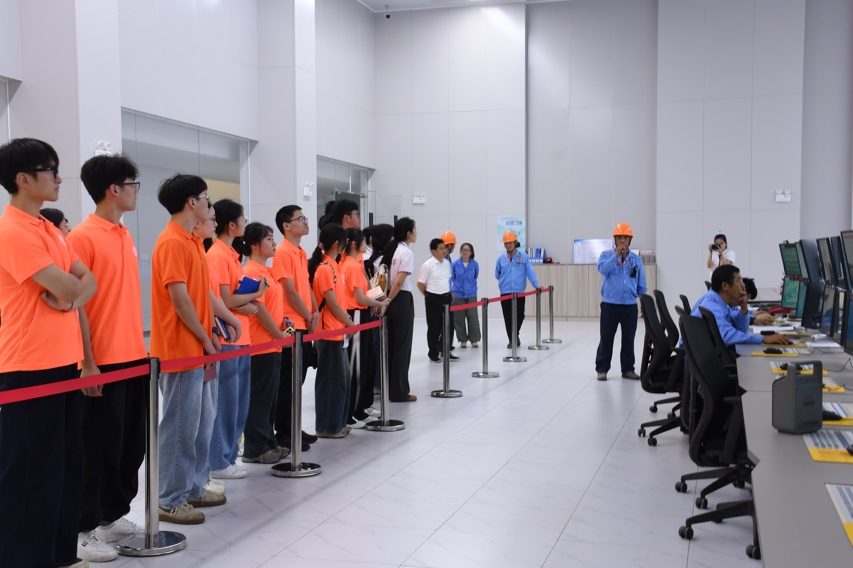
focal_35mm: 45
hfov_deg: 43.6
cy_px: 284
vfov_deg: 29.9
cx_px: 426
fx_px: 1066
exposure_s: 1/5
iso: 400
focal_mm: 30
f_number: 8
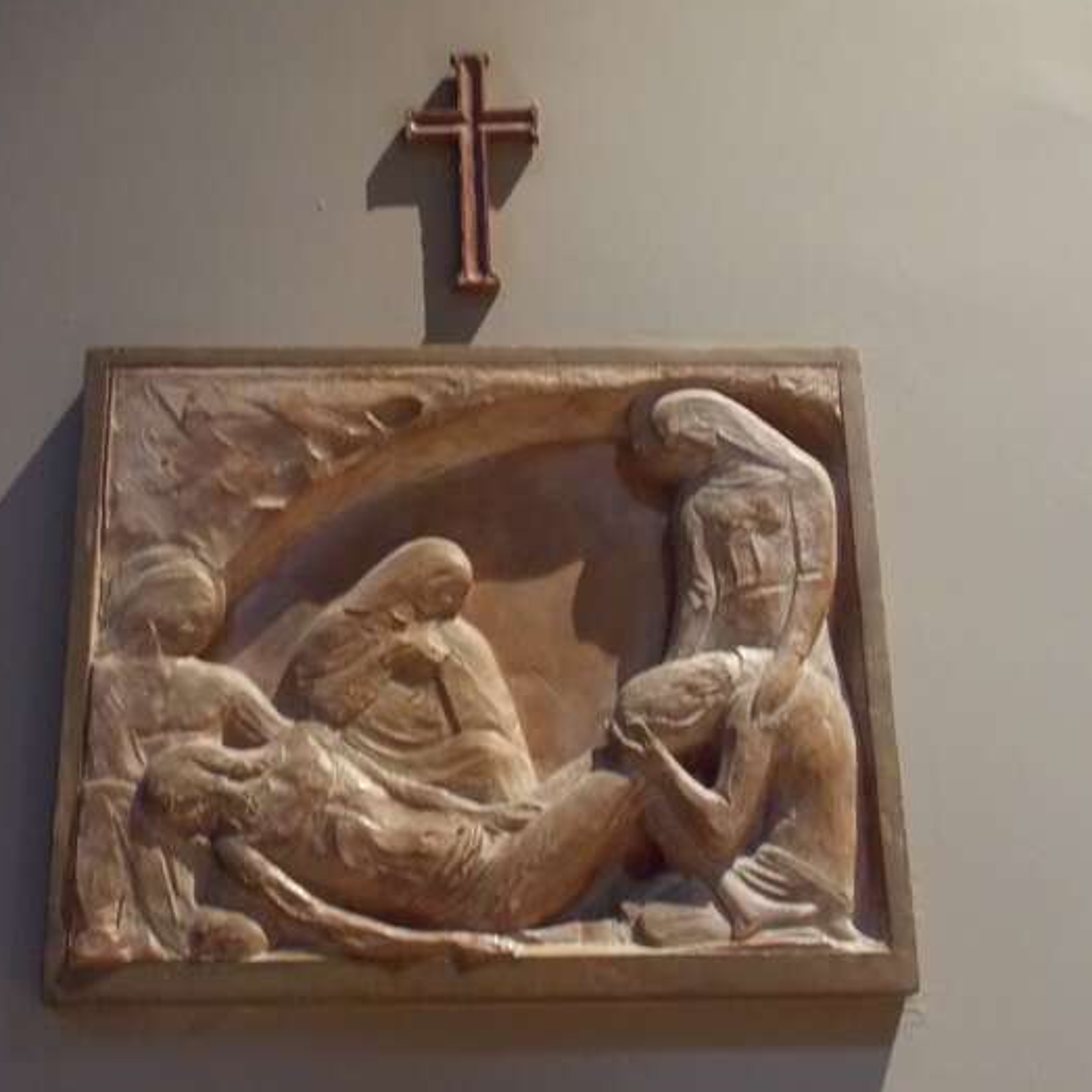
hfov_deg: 36.7
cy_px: 537
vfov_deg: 36.8
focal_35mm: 46
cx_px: 478
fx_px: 1642
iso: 400
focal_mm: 6.1
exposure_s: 1/10
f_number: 3.4
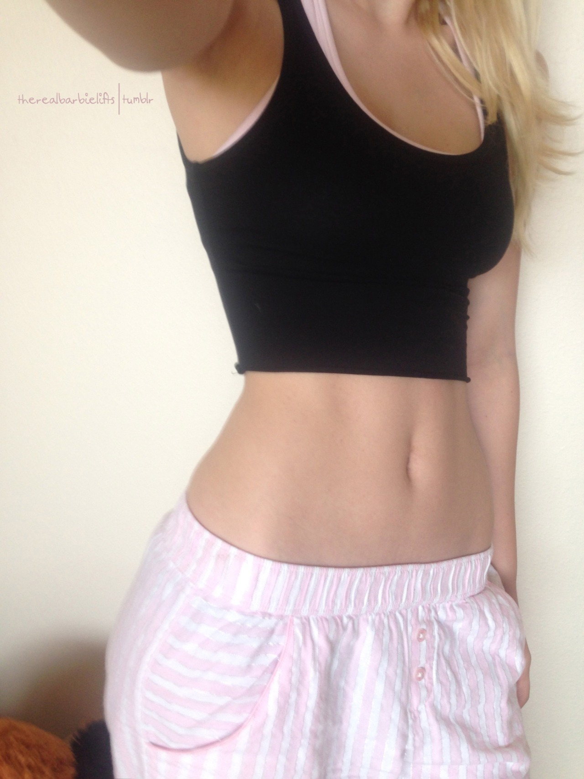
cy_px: 390
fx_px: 742
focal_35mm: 33
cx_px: 292
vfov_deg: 55.4
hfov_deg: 42.9
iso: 80
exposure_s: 1/20
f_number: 2.4
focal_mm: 4.12
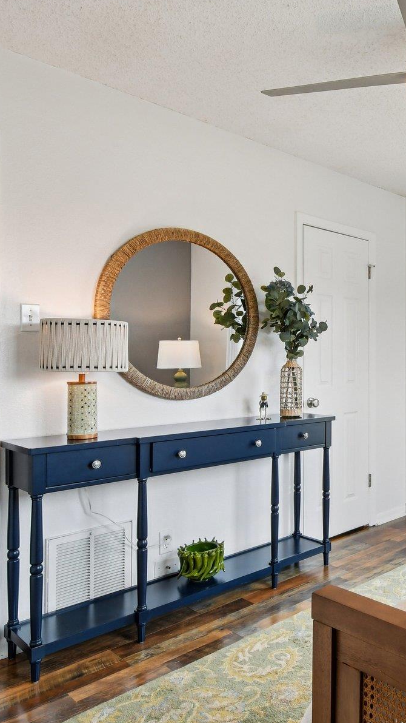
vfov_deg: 69.7
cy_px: 327
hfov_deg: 37.6
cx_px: 419
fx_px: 517
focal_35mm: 27
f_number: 8
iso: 400
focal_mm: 10
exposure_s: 1/80
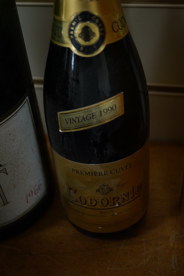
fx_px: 345
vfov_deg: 43.6
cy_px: 138
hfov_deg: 29.9
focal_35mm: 45
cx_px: 92
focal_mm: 30
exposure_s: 1/125
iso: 1250
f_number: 5.6
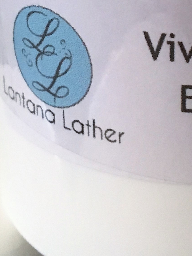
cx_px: 267
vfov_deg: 18.1
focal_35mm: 103
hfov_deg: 13.7
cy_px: -54
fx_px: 762
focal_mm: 4.15
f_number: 2.2
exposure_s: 1/30
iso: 200
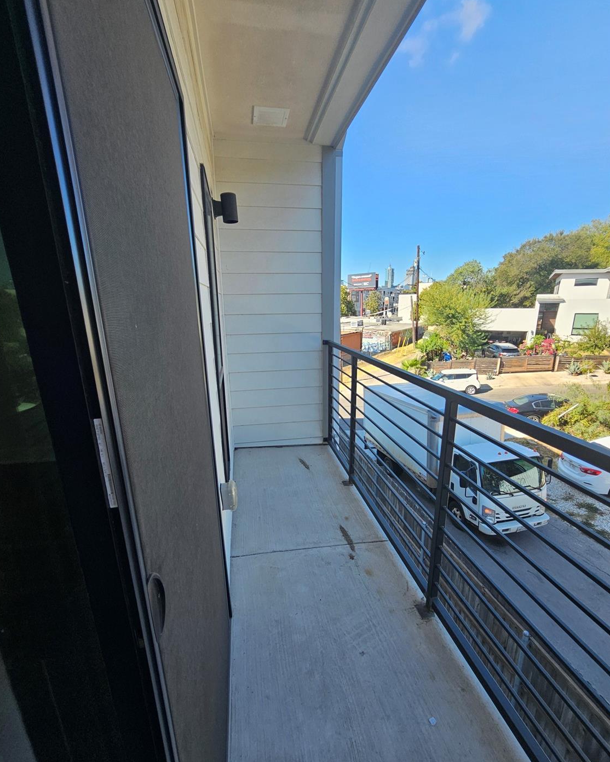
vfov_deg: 100.6
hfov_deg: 88.0
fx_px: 316
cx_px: 301
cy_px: 400
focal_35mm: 14
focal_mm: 2.2
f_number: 2.2
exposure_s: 1/599
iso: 50
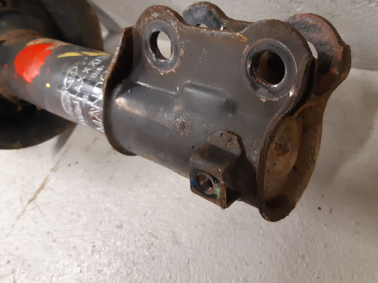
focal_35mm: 33
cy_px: 106
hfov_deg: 55.1
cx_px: 217
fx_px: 360
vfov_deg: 42.6
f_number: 1.7
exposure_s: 1/33
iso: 250
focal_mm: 3.93
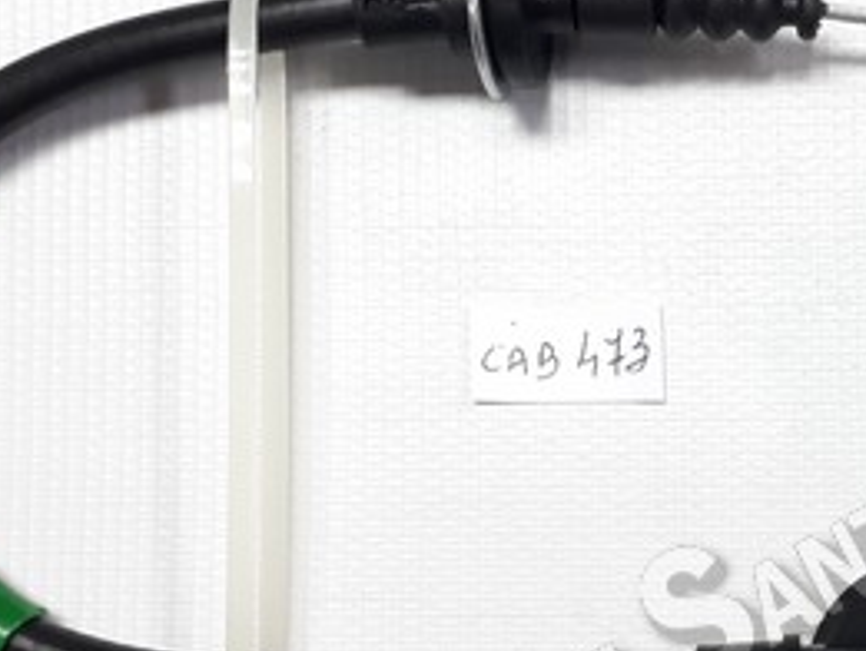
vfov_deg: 23.5
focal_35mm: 62
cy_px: 458
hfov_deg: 30.2
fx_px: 1552
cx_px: 737
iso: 125
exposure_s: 1/33
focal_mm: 3.6
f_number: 1.9
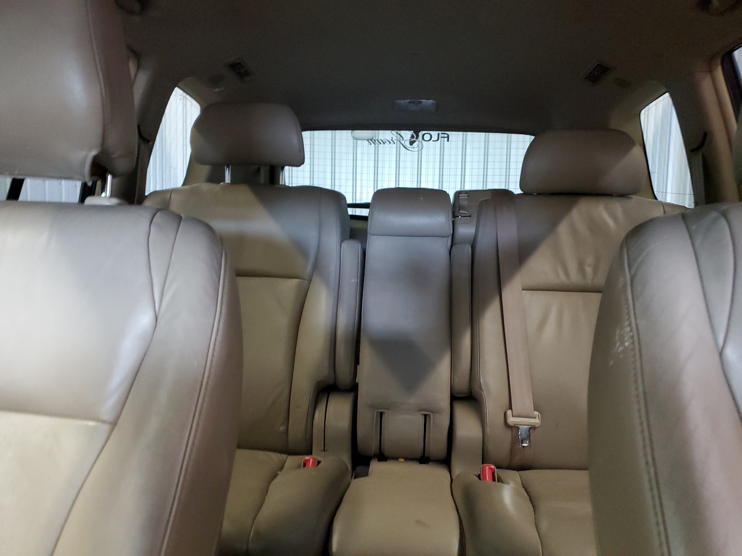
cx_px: 371
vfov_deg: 53.1
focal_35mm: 26
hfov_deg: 67.3
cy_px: 278
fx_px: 557
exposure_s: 1/15
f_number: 1.5
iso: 346
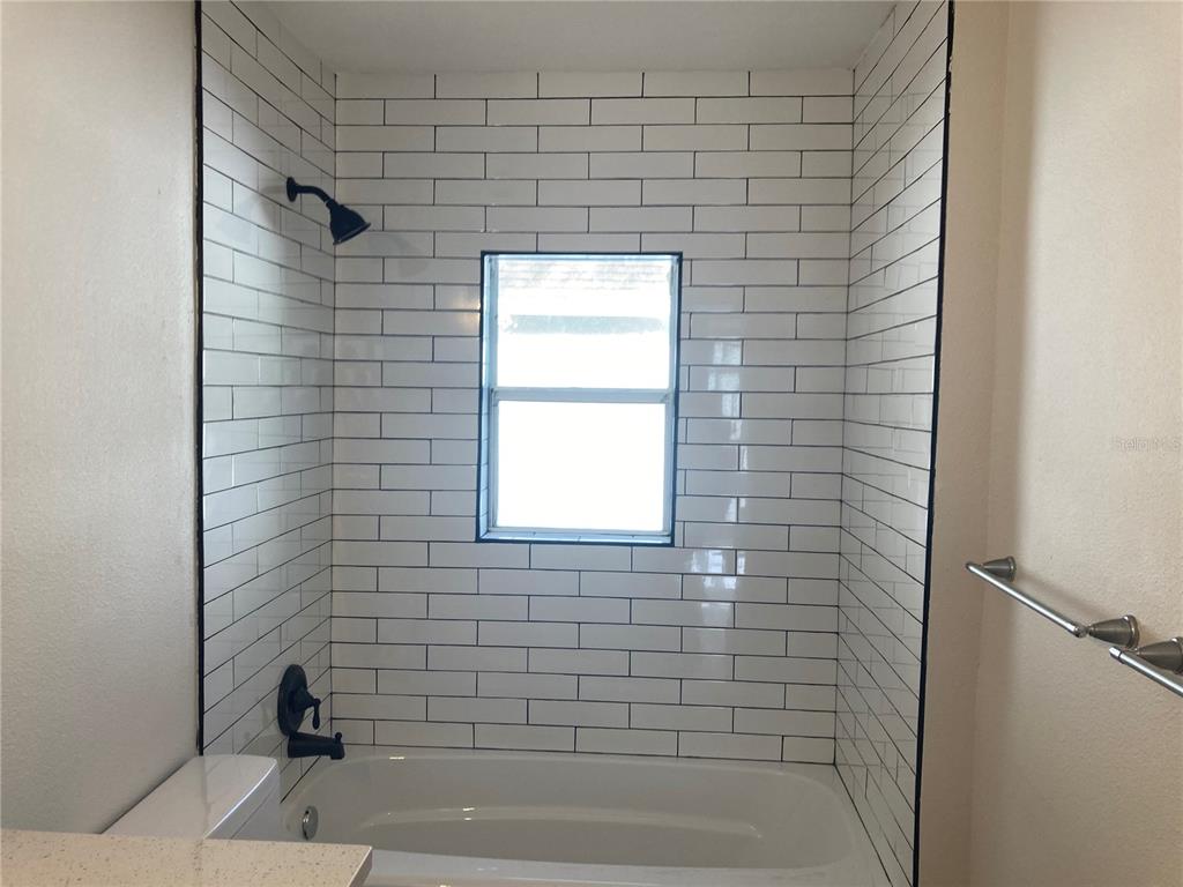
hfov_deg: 63.4
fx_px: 957
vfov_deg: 49.7
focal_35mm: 28
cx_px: 592
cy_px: 444
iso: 40
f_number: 1.8
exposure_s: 1/120
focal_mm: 3.99
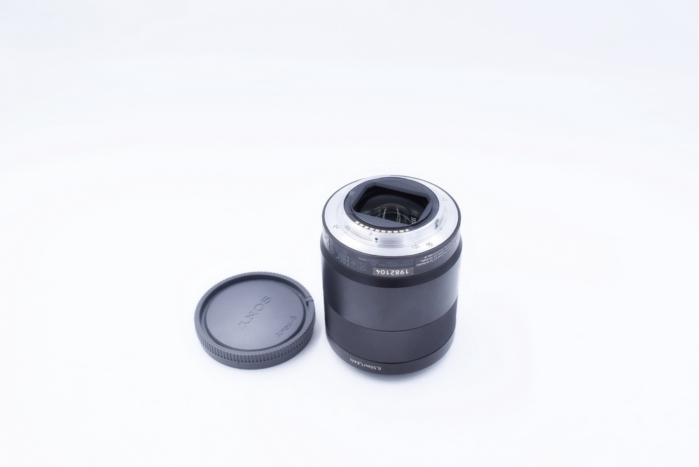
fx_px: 758
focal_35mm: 39
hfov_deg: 49.5
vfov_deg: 34.3
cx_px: 350
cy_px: 234
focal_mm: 26
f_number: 8
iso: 400
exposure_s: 1/160
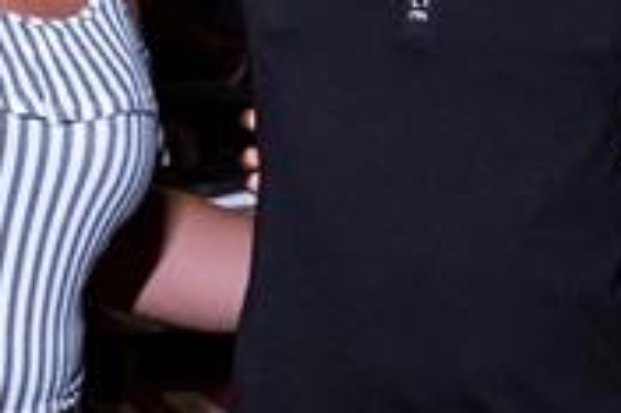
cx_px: 422
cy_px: 78
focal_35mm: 152
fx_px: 2620
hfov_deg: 13.5
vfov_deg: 9.0
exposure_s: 1/320
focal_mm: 24
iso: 2000
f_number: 2.8
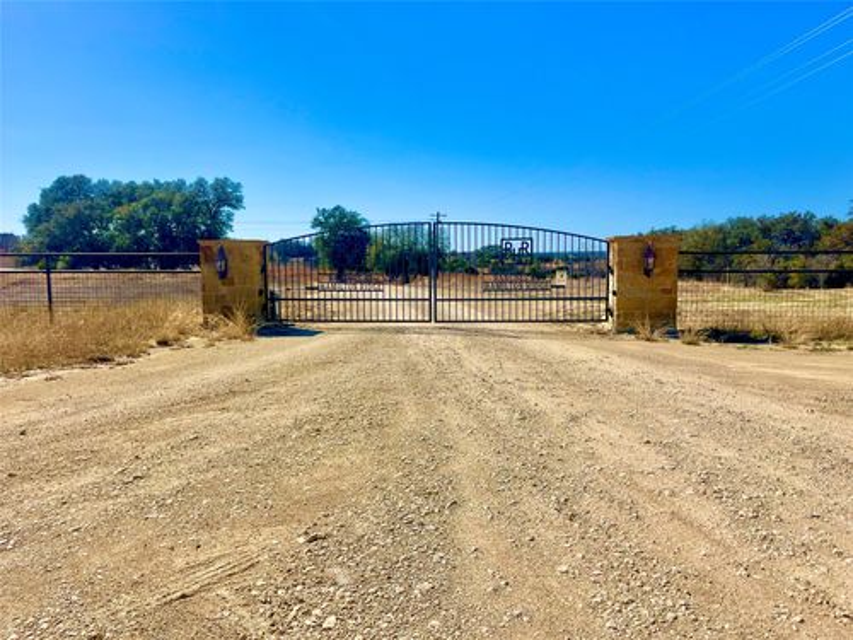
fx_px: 641
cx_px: 426
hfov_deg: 67.3
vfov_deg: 53.1
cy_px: 320
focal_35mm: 26
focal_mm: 5.1
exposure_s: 1/6897
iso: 50
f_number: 1.6
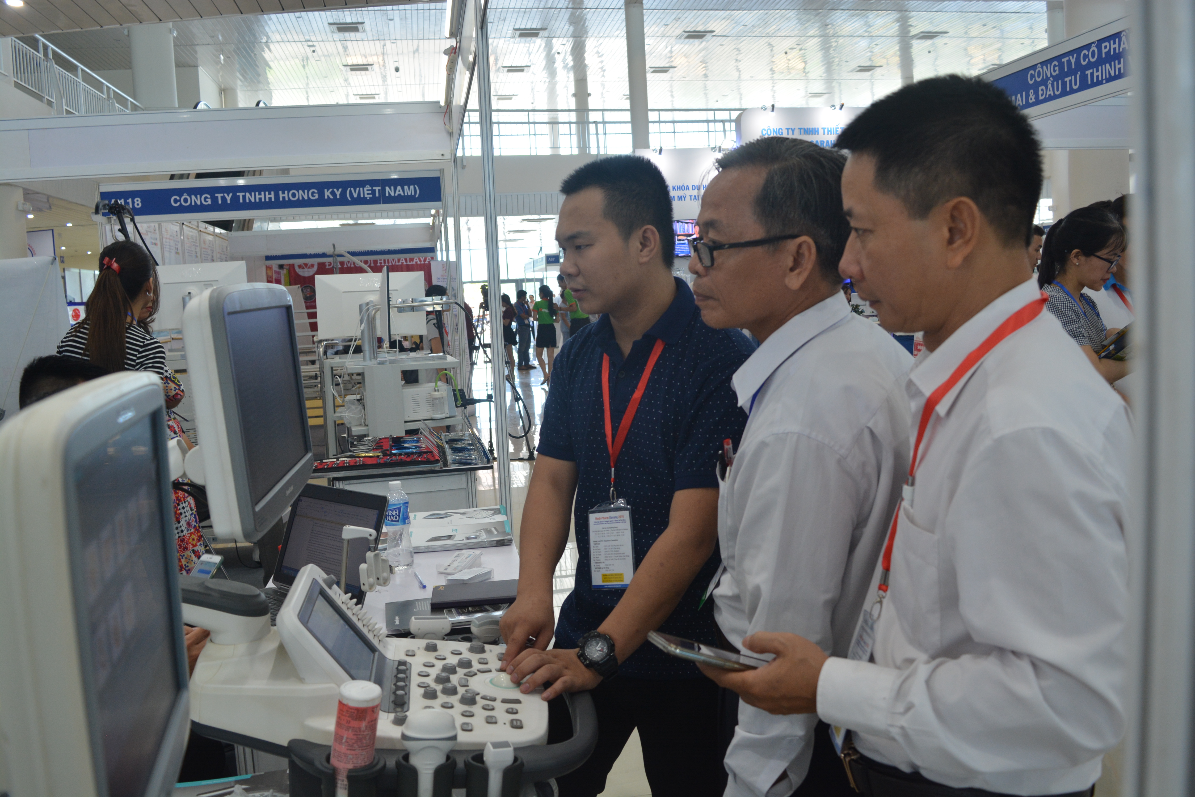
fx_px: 996
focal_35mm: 30
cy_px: 398
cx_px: 598
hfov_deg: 61.9
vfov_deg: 43.6
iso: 450
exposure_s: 1/60
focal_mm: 20
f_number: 5.6
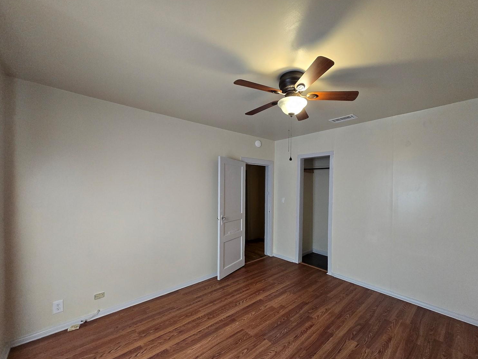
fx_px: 193
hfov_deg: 102.0
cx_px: 253
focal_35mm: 14
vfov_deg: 85.6
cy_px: 189
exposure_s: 1/60
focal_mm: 1.7
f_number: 2.2
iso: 250
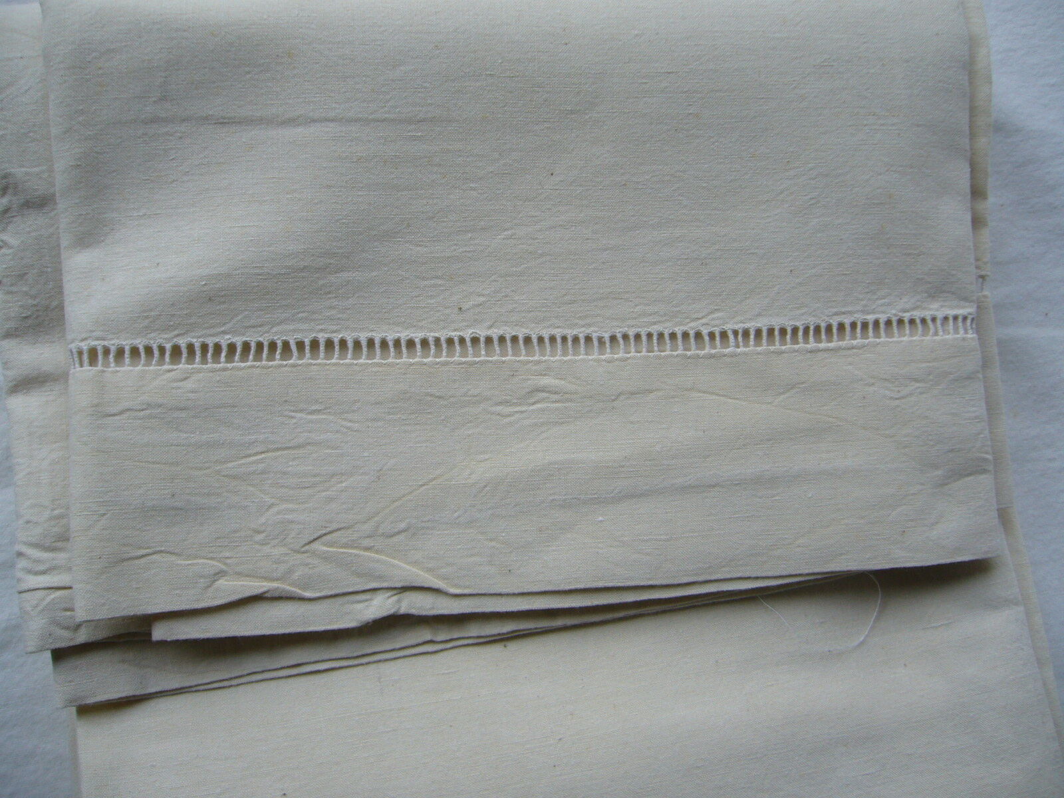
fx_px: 1076
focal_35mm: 35
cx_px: 532
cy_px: 399
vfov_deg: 40.7
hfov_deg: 52.6
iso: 80
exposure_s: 1/60
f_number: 2.8
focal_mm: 5.8
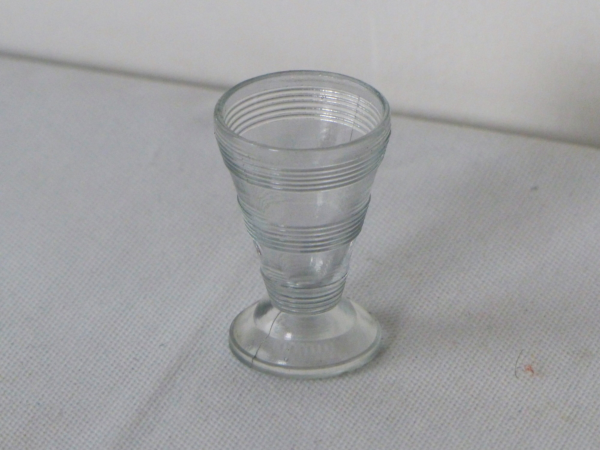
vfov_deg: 4.3
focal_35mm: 348
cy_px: 225
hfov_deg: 5.7
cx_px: 300
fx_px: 6032
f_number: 2.8
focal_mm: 56.9
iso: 200
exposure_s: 1/100
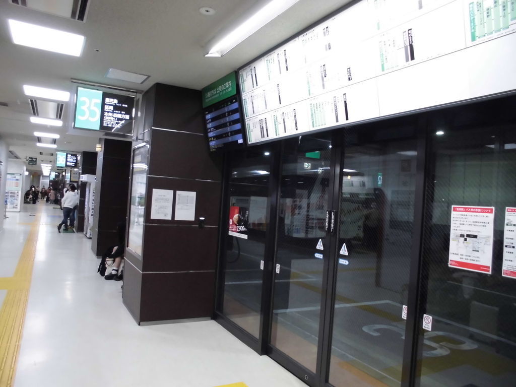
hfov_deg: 67.3
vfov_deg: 53.1
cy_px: 194
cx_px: 258
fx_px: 388
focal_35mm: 26
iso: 400
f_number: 3.5
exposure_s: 1/30
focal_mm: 4.6
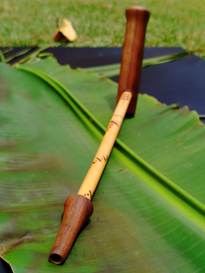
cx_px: 102
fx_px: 379
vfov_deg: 39.7
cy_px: 136
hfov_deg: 30.3
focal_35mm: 48
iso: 50
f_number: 1.7
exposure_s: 1/891
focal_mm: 5.31
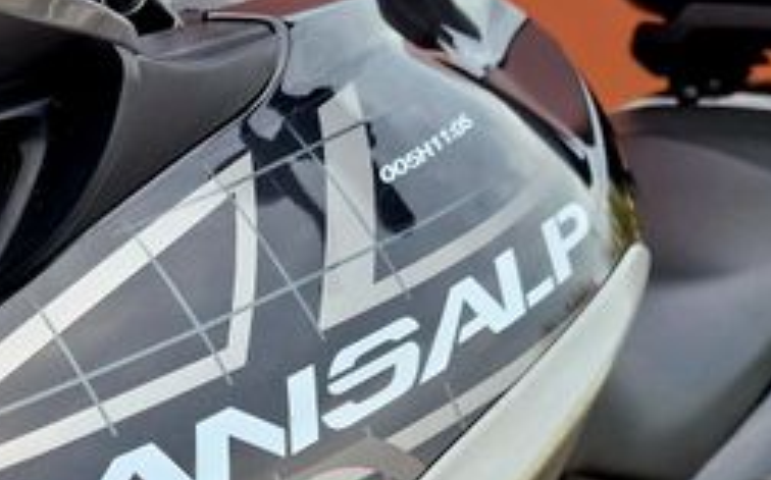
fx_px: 1302
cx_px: 0
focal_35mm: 62
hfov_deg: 30.6
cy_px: 361
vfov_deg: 20.7
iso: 160
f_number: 1.8
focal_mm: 6.4
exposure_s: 1/100
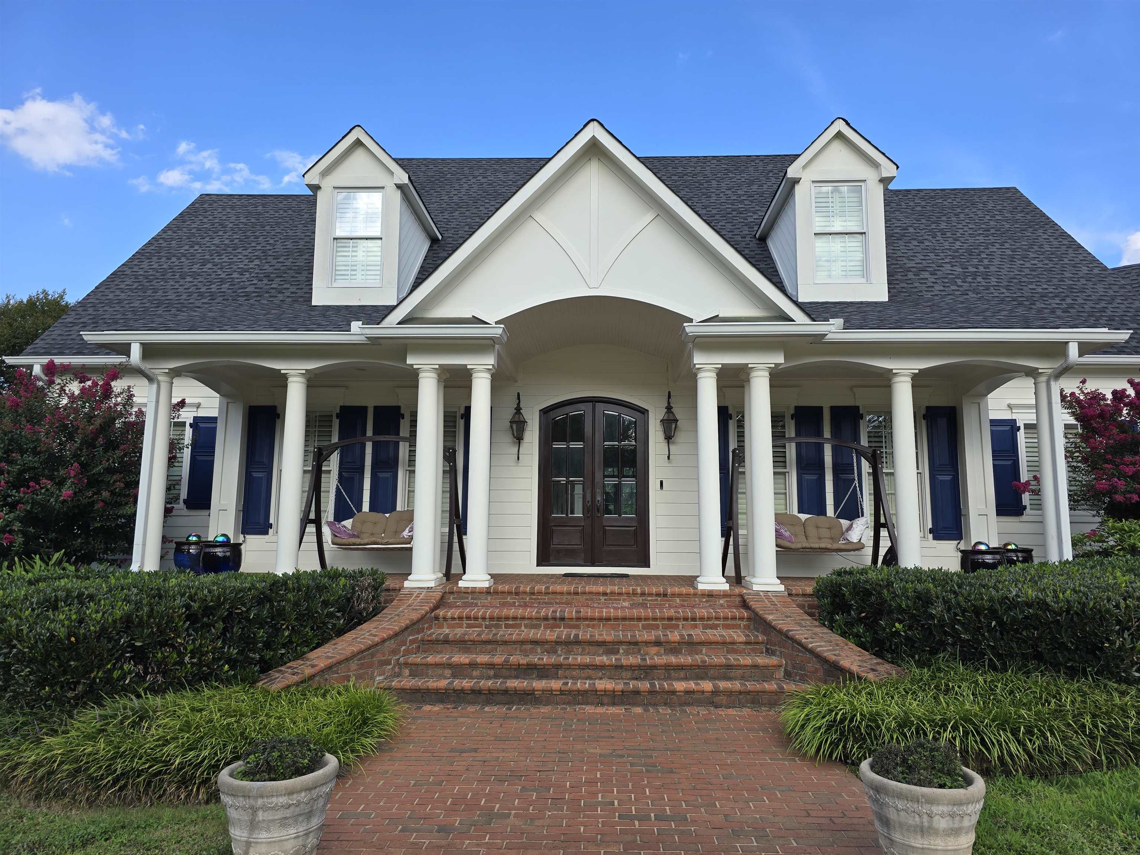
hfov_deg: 73.9
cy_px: 428
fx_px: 757
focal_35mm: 23
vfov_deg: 58.9
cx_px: 570
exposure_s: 1/305
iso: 12
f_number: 1.7
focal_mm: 6.3
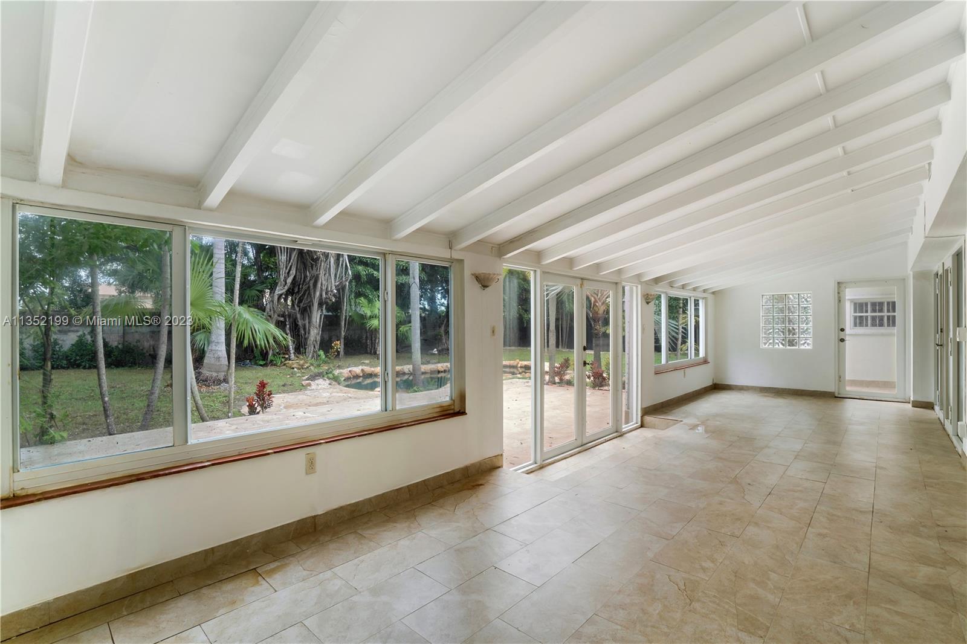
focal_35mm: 16
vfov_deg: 73.7
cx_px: 484
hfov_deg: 96.7
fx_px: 430
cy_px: 322
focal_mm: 16
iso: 100
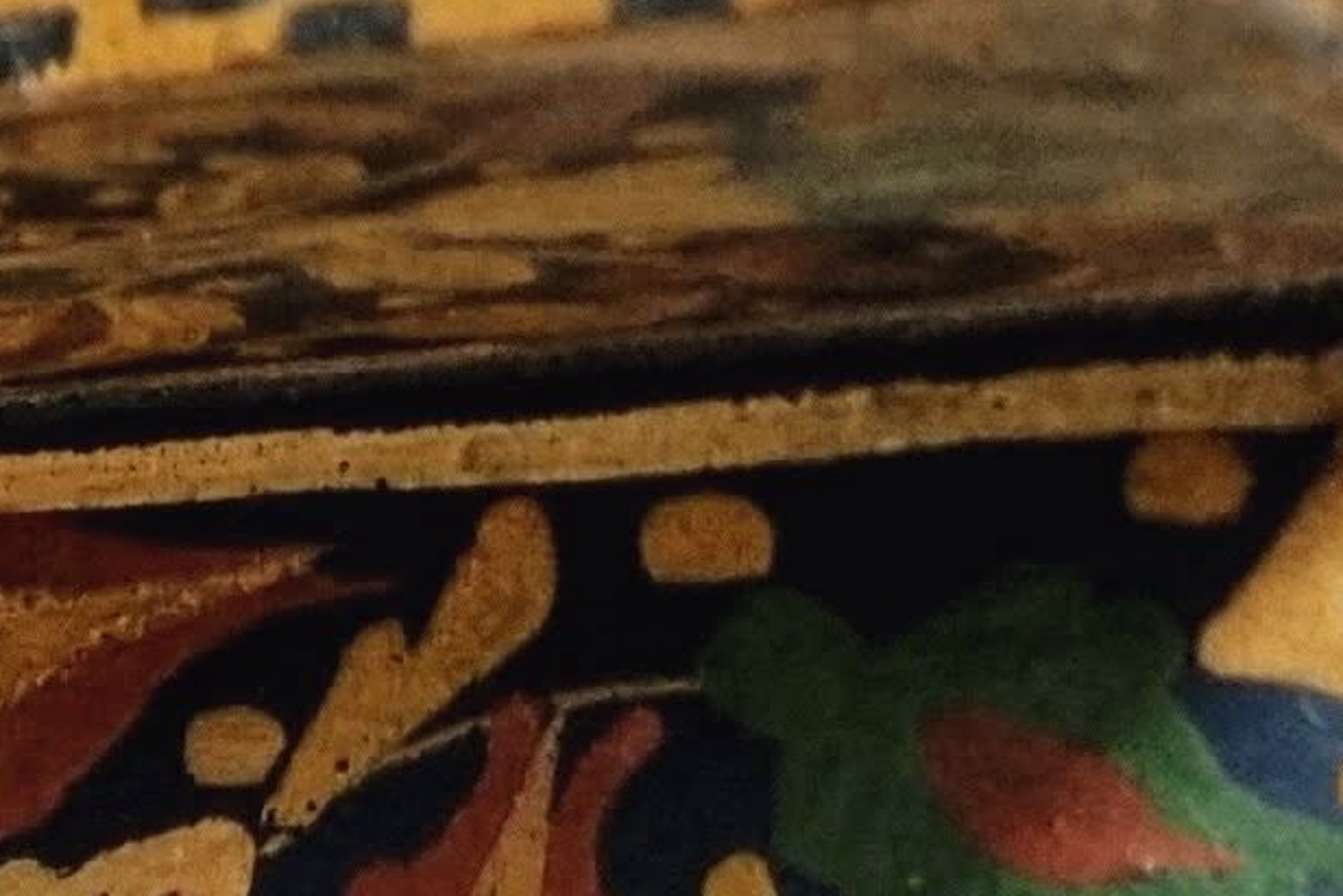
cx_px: -2178
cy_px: 1184
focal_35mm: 162
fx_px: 6045
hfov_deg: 10.4
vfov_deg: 8.4
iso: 250
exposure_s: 1/100
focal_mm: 6.7
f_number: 1.8
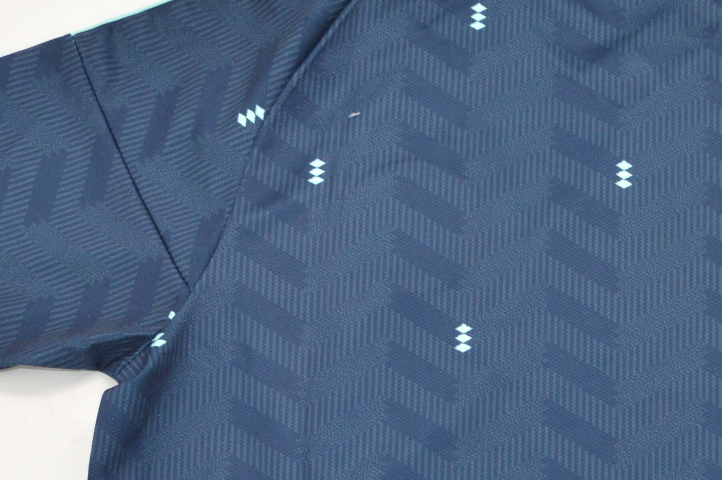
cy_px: 600
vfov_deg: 12.7
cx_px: 578
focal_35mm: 105
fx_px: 2097
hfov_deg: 19.3
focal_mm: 21
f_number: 5.6
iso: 400
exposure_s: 1/200
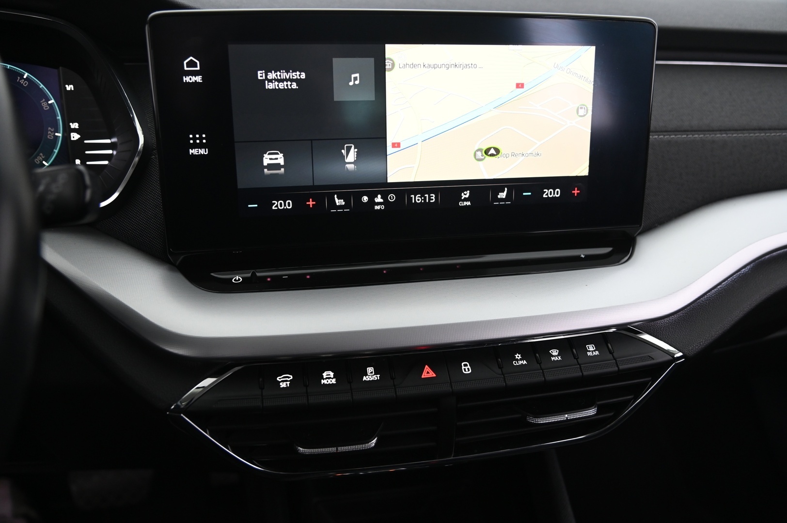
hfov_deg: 62.0
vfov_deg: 43.5
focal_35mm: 30
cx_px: 394
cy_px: 262
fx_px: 655
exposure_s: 1/25
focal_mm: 30
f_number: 4
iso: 2000
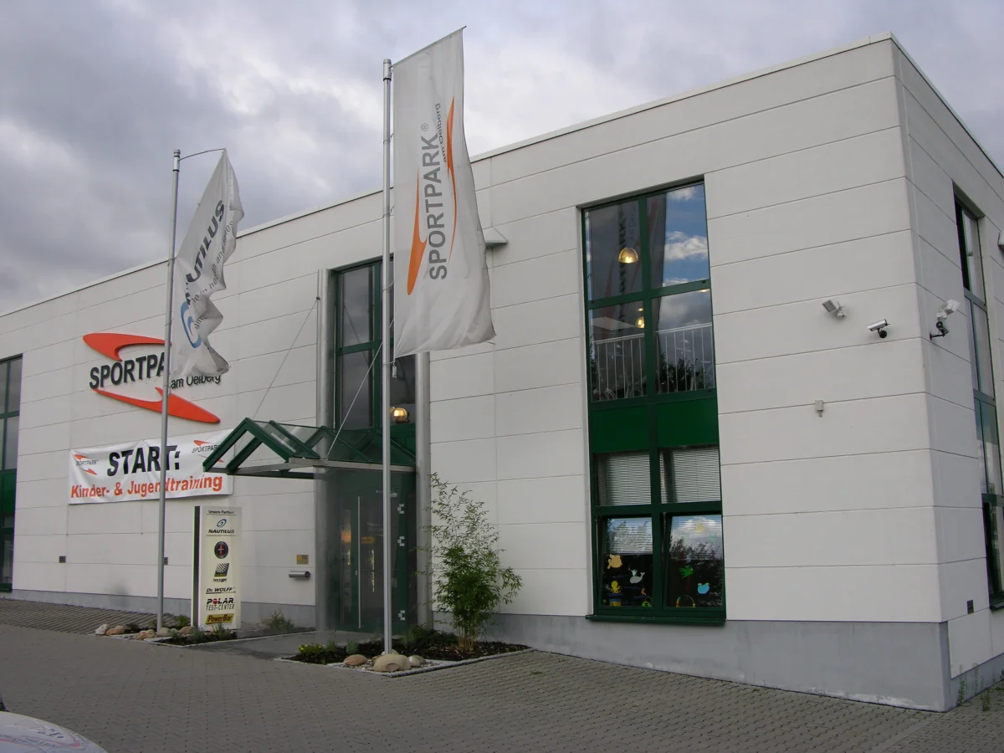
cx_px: 502
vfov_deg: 40.7
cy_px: 376
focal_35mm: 35
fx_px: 1015
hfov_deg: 52.6
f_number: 4.5
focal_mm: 8.9
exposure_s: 1/133
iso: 50
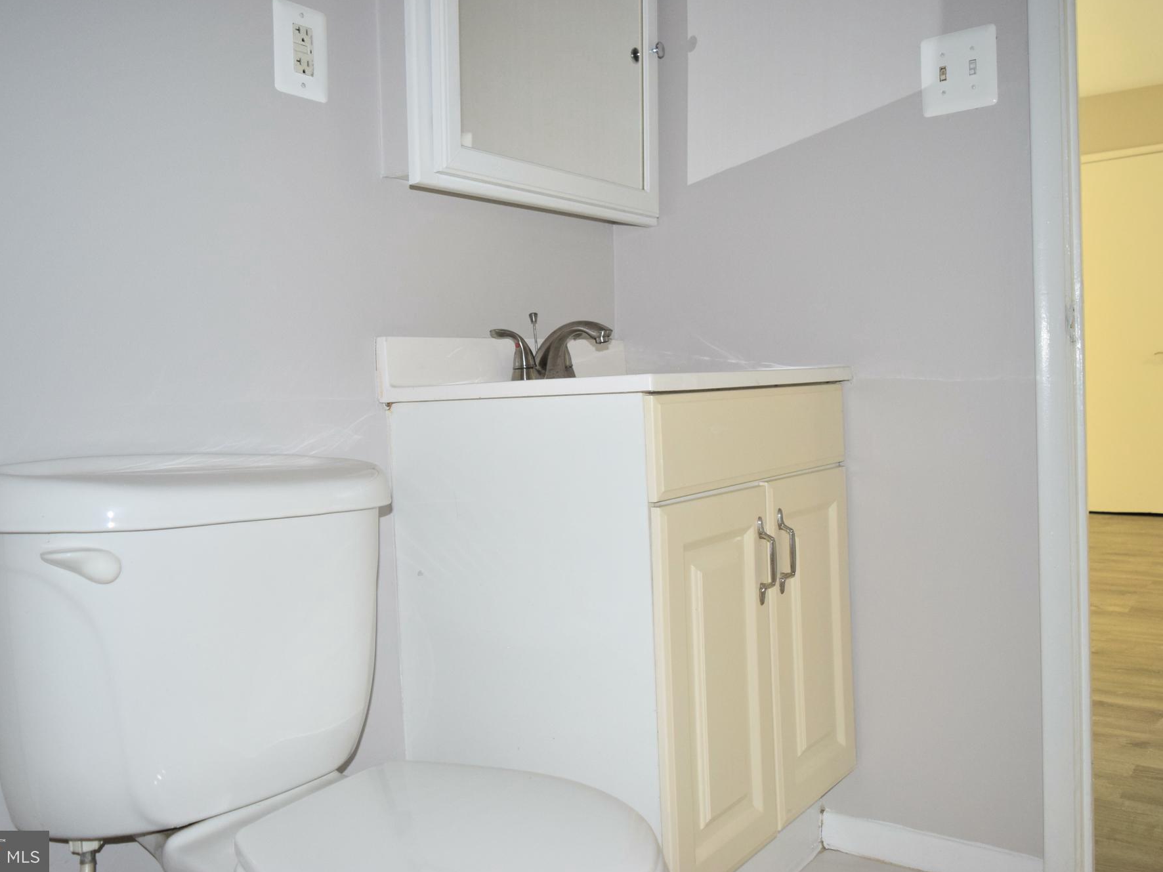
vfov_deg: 46.8
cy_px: 430
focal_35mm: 30
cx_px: 576
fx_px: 1008
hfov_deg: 60.0
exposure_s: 1/60
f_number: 3.5
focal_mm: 18
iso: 900
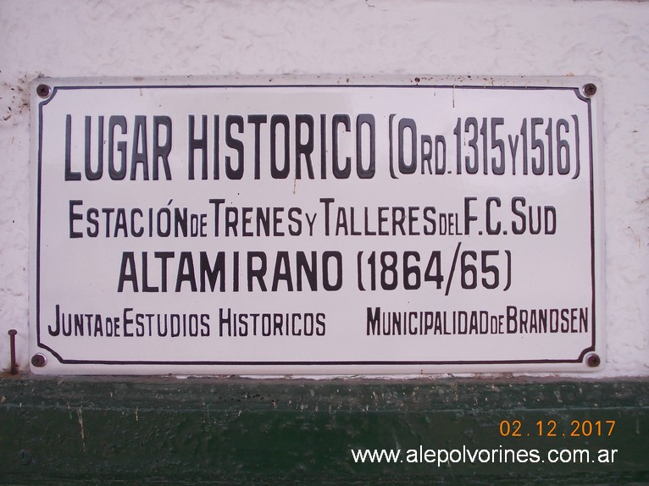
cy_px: 243
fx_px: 712
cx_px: 324
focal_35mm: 38
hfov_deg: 49.0
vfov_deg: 37.7
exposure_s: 1/400
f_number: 3.1
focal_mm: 5.3
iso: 80
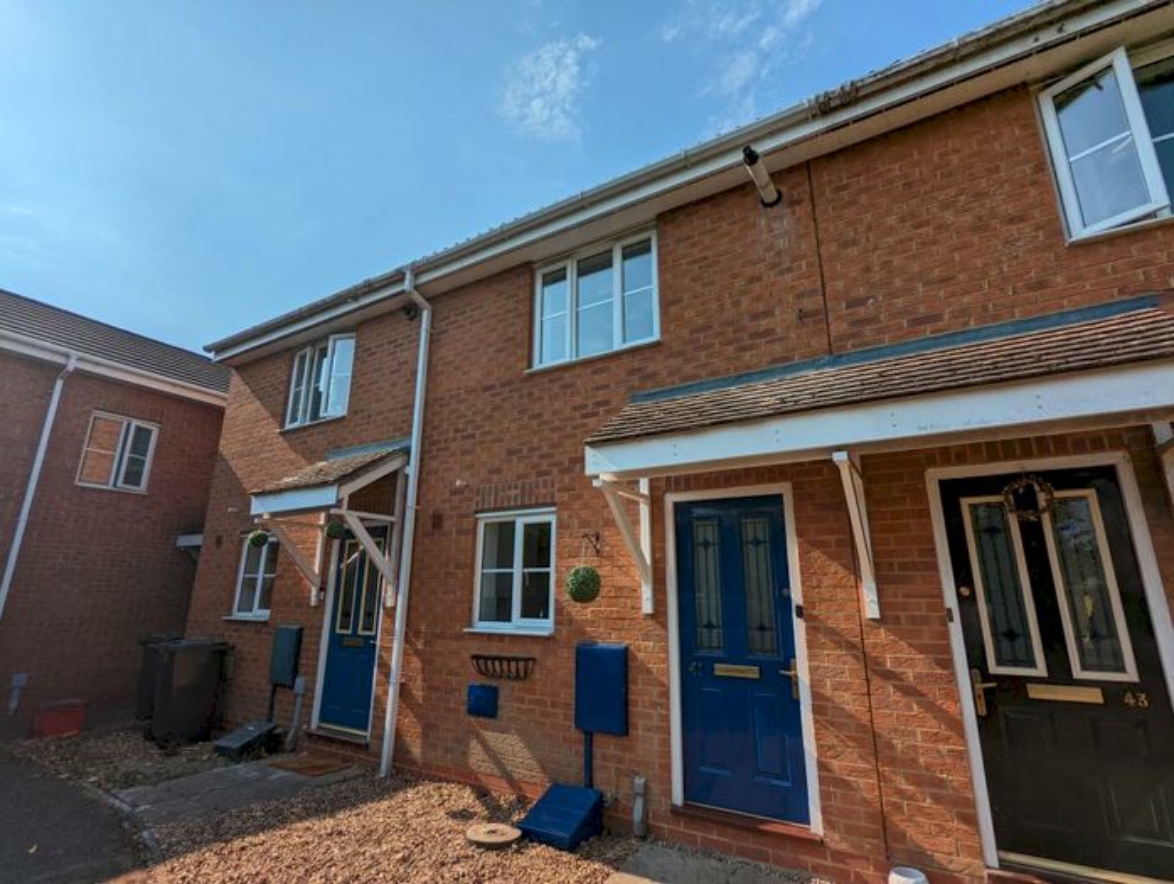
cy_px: 442
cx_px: 587
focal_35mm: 16
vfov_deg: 78.3
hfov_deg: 94.4
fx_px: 543
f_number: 2.2
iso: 52
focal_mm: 2.35
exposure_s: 1/4902
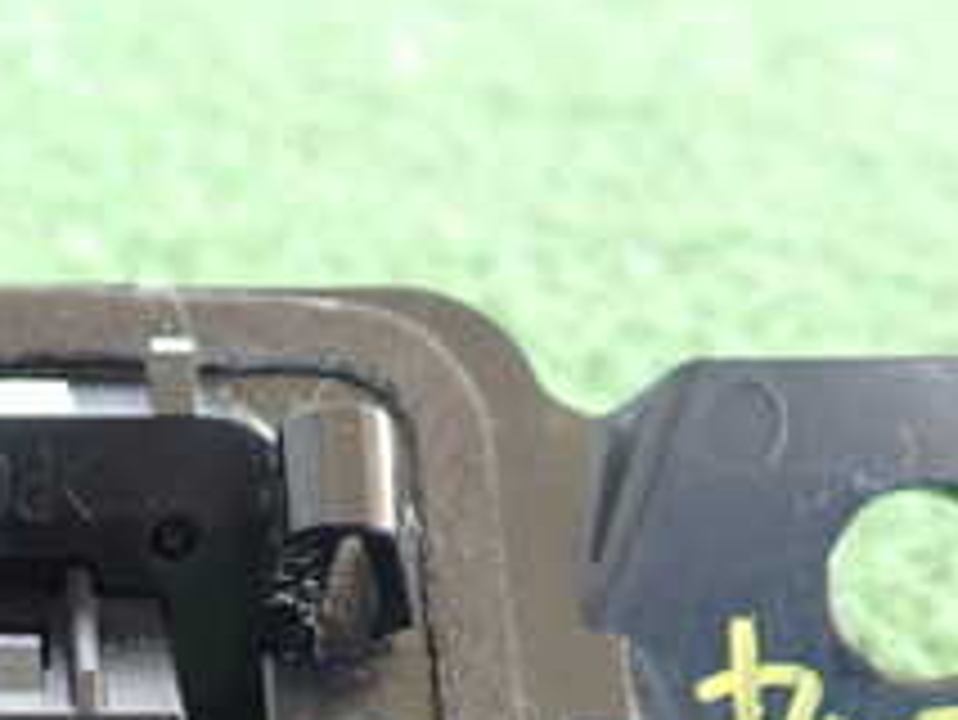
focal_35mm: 90
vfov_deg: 16.1
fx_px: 2492
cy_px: 711
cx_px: 13
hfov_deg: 21.1
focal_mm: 5.79
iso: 250
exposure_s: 1/30
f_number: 2.4
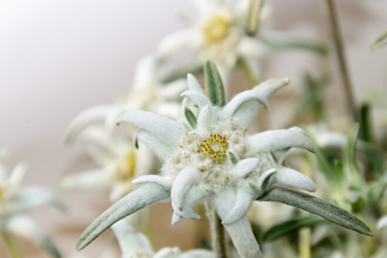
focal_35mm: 385
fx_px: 4136
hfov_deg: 5.4
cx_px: 223
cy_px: 164
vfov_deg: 3.6
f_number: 8
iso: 250
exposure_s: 1/160
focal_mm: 200
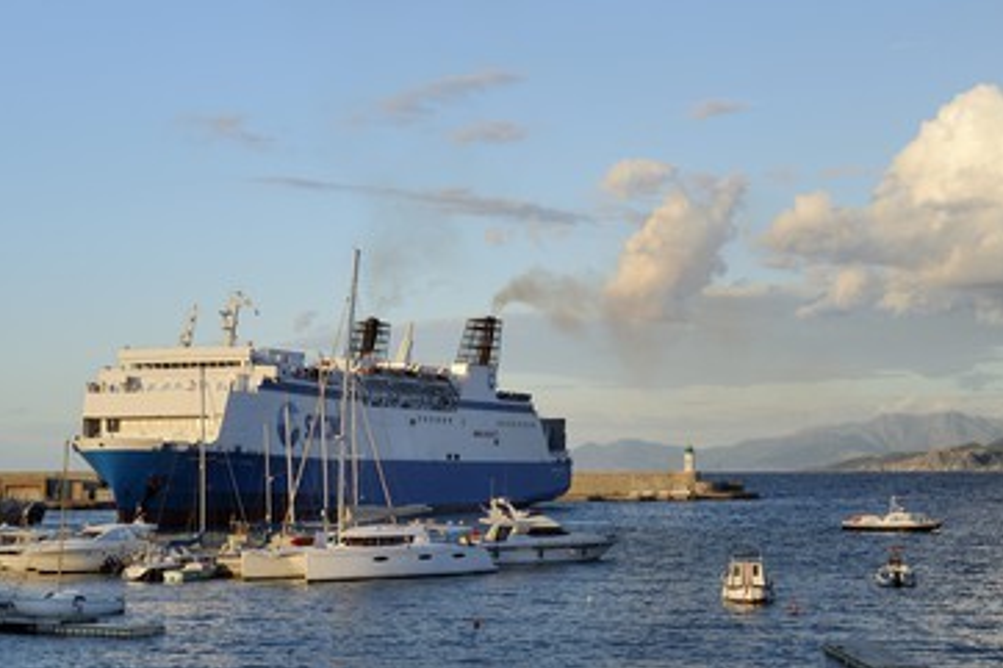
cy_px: 330
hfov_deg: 30.9
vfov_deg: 20.9
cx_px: 579
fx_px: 1810
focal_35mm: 65
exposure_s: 1/400
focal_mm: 56
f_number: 7.1
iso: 200
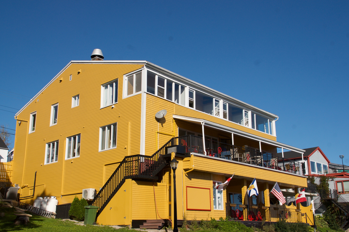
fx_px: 407
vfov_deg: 31.9
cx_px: 174
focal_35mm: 42
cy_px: 116
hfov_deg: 46.4
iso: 200
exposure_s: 1/350
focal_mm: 28
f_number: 11
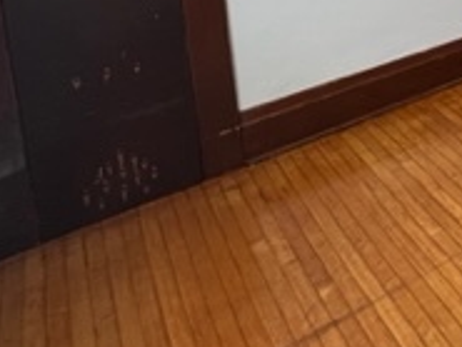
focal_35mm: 45
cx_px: 739
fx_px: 601
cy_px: -160
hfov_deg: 26.1
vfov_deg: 25.3
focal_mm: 1.57
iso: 100
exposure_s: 1/120
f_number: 1.8
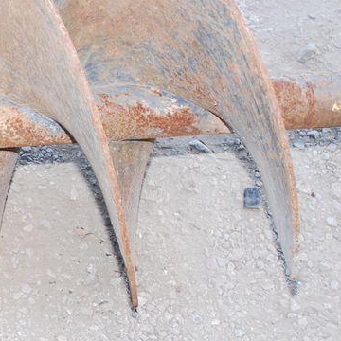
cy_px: 150
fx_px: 970
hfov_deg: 19.2
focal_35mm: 87
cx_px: -27
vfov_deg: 19.9
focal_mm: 24
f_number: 5
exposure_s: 1/60
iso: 200
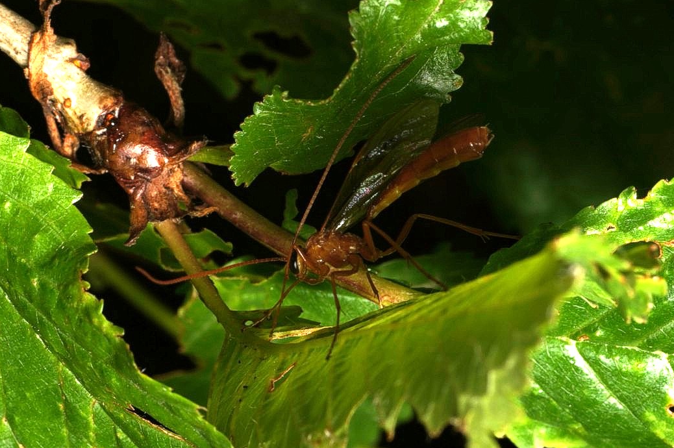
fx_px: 2918
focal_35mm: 156
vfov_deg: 8.8
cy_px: 247
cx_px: 305
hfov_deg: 13.2
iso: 100
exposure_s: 1/160
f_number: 20
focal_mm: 90
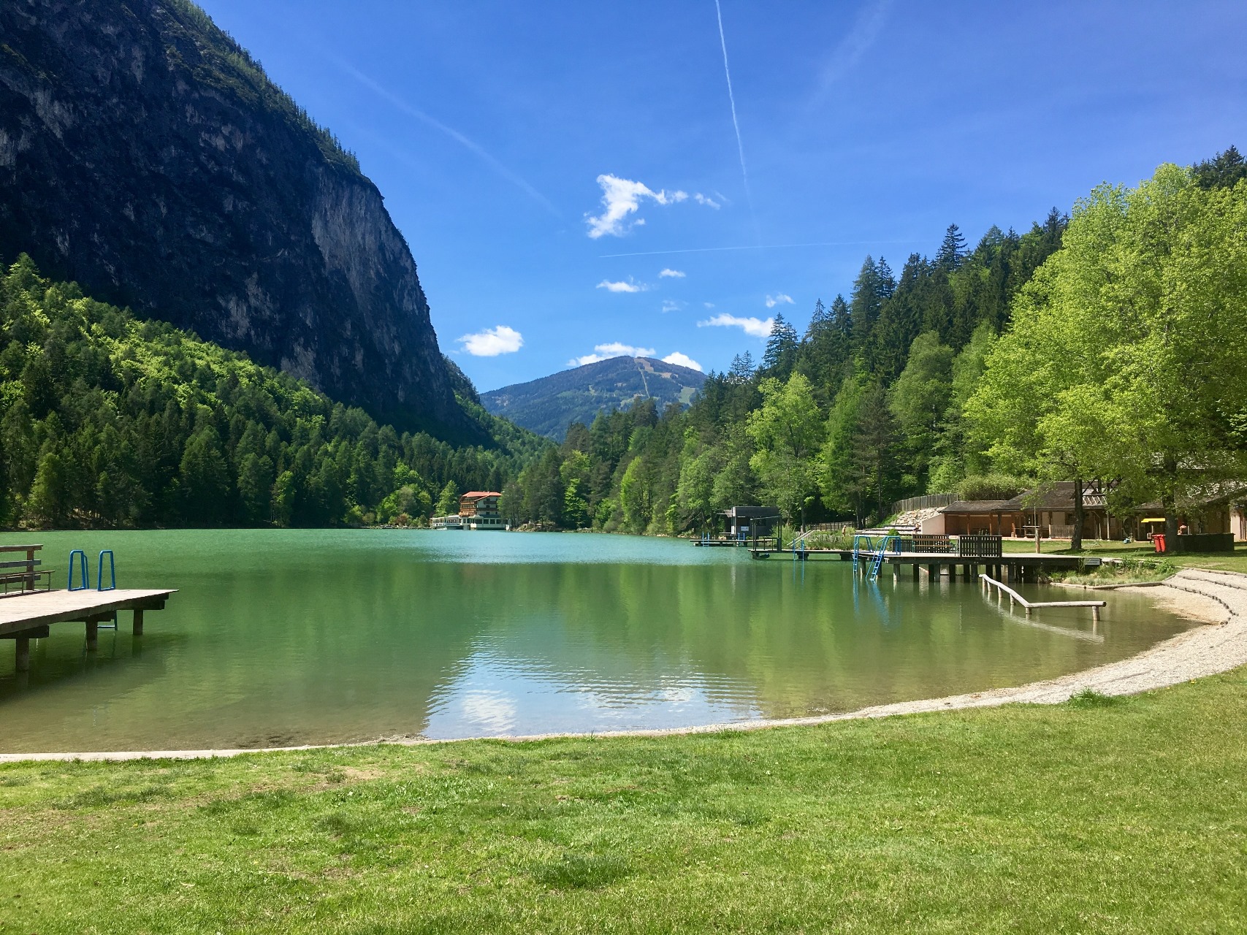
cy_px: 468
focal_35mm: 29
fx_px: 1045
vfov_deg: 48.2
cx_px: 624
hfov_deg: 61.7
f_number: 2.2
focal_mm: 4.15
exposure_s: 1/1202
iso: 25
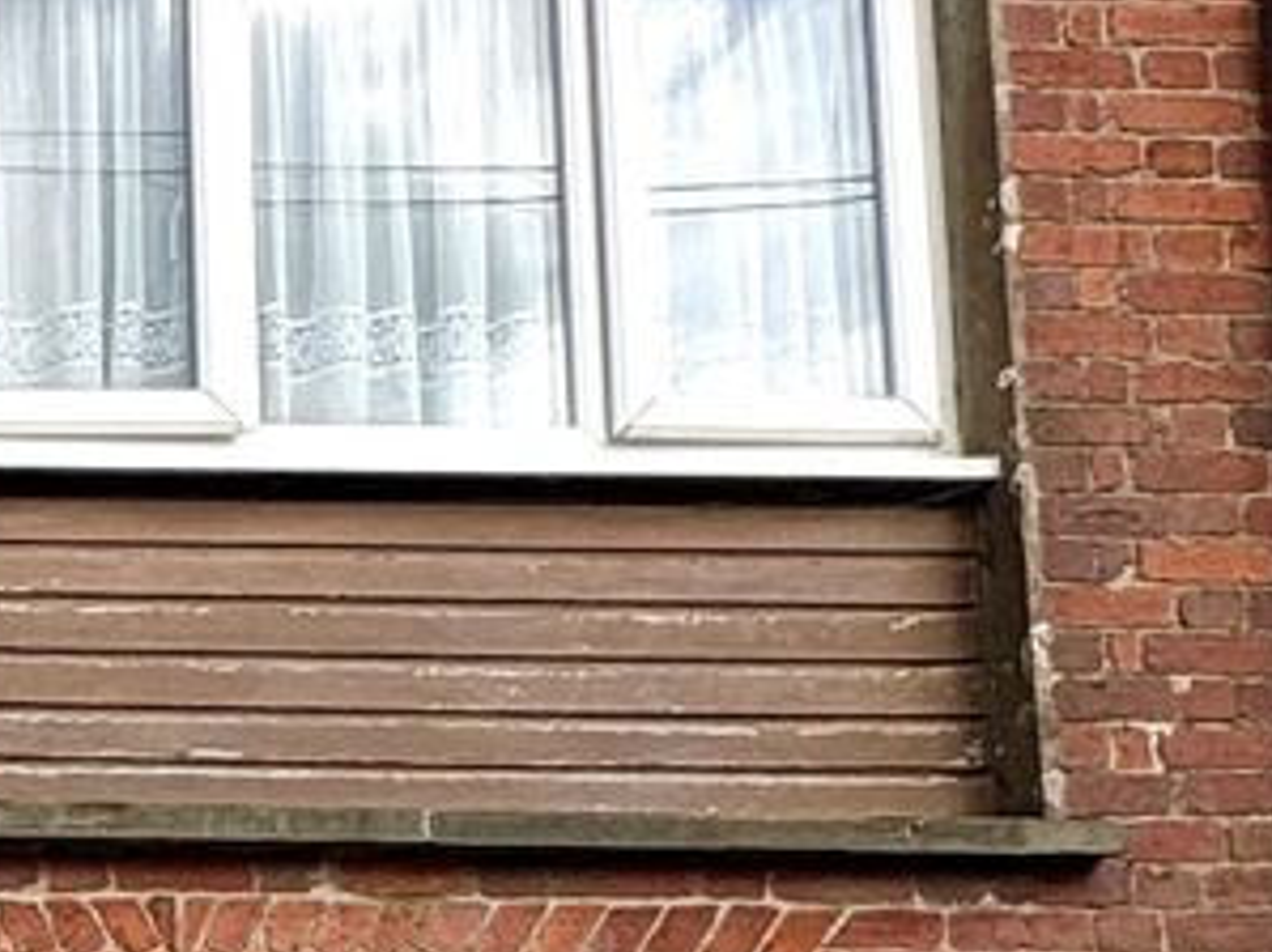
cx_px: -1221
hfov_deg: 18.2
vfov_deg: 18.4
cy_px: 1211
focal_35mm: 75
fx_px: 2755
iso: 50
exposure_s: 1/1600
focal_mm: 2.22
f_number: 2.2
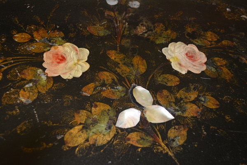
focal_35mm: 39
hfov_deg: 49.6
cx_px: 124
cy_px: 82
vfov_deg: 34.2
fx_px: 268
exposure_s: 1/60
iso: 560
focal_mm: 26
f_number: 4.2
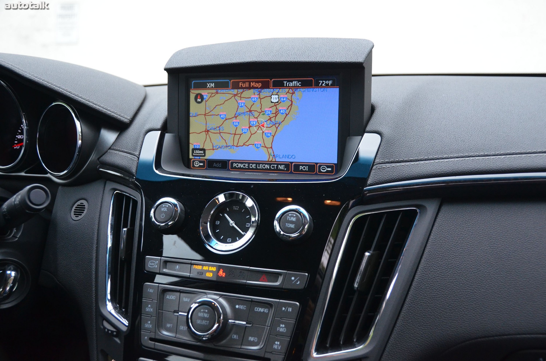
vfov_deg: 36.7
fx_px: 545
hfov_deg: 53.2
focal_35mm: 36
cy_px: 180
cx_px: 273
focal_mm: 24
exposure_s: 1/500
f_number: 3.8
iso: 1400
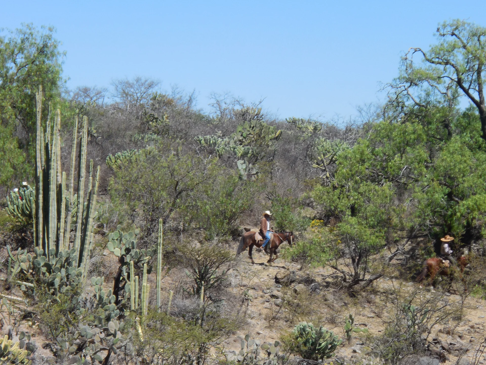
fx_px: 2190
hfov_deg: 12.7
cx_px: 243
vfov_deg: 9.5
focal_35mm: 156
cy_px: 182
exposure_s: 1/320
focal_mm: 27.6
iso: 125
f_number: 6.5
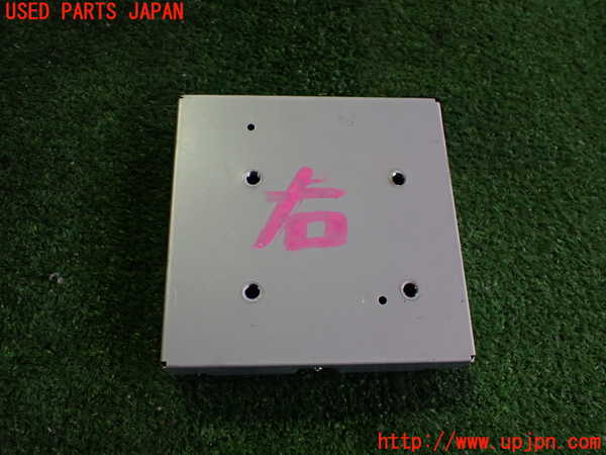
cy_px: 228
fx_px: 525
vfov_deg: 46.8
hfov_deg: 60.0
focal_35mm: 30
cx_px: 303
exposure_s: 1/125
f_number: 2.3
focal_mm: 5.4
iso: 400
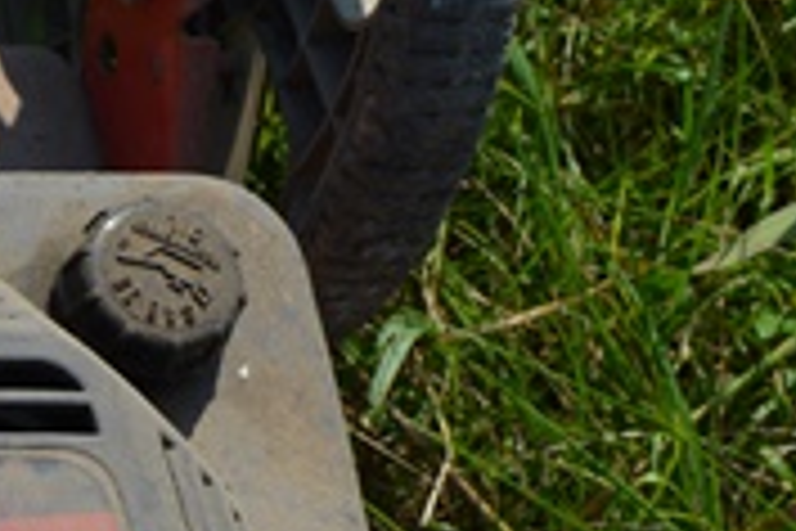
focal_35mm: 122
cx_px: -441
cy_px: 630
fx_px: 2697
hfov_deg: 15.4
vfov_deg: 11.0
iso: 100
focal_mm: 24
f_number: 8
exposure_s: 1/250
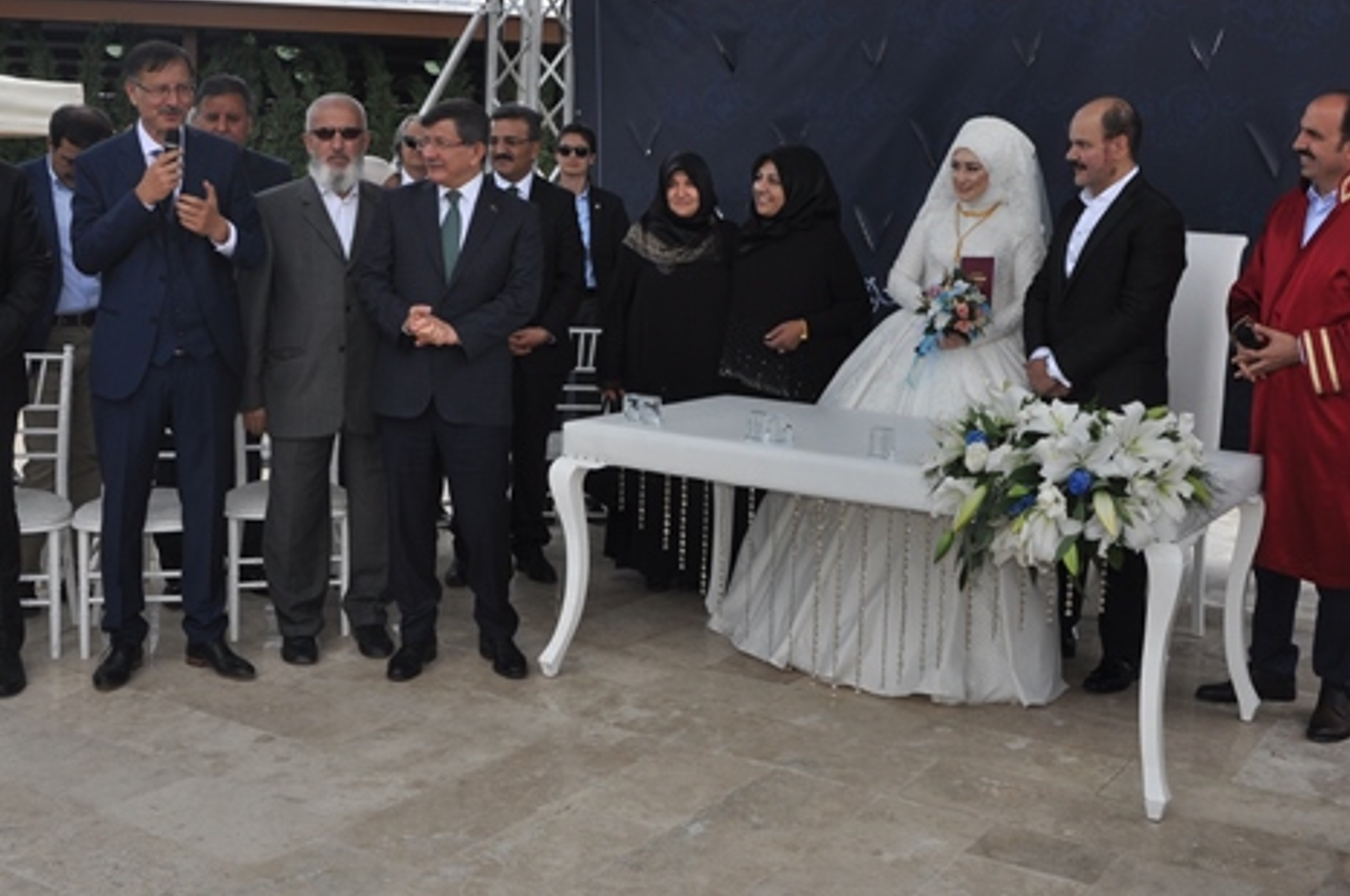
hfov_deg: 51.9
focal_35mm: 37
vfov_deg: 35.5
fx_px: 1386
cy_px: 293
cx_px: 694
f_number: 10
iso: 200
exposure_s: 1/200
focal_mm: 18
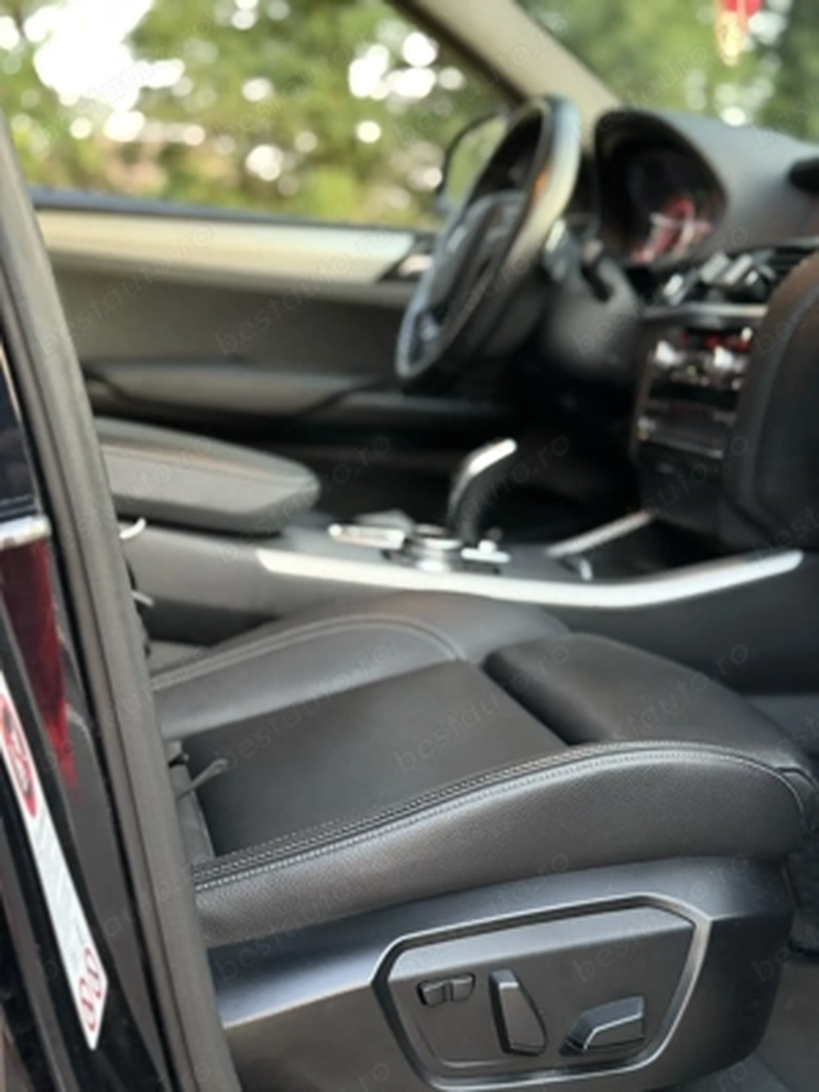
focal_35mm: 48
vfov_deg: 39.7
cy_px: 546
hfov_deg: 30.3
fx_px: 1514
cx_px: 410
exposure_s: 1/40
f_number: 1.78
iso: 320
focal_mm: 6.76
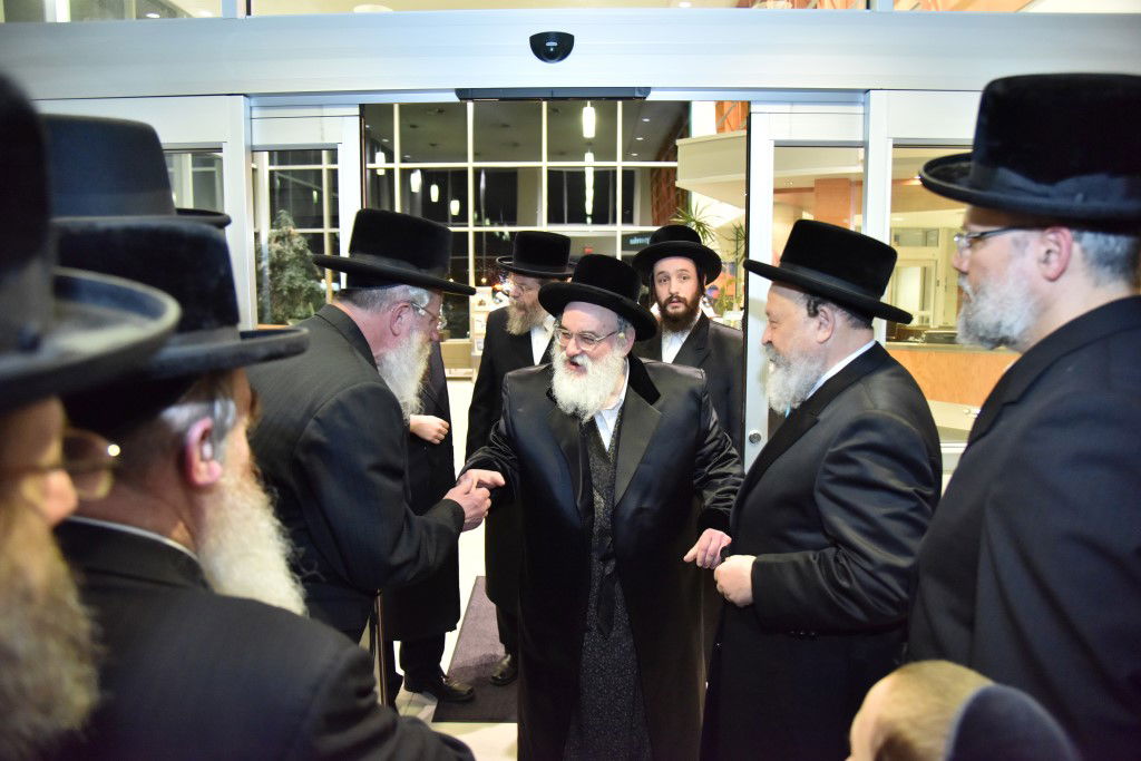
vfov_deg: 53.1
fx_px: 761
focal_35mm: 24
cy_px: 380
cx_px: 570
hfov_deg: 73.7
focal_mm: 24
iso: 3600
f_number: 4
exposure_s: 1/100
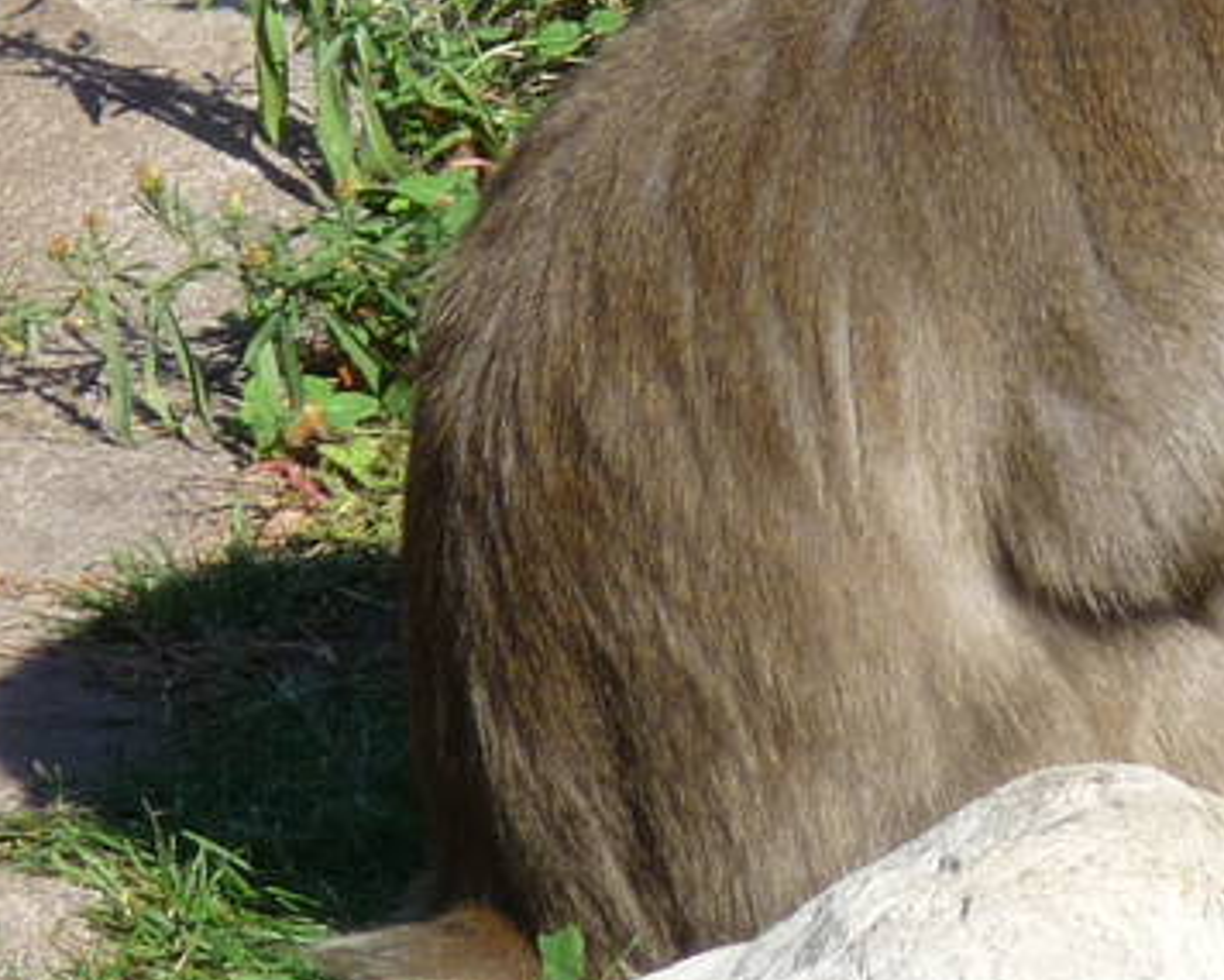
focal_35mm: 1228
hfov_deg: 1.6
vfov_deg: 1.3
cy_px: -69
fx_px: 44497
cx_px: 1509
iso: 100
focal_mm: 47
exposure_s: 1/320
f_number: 4.9
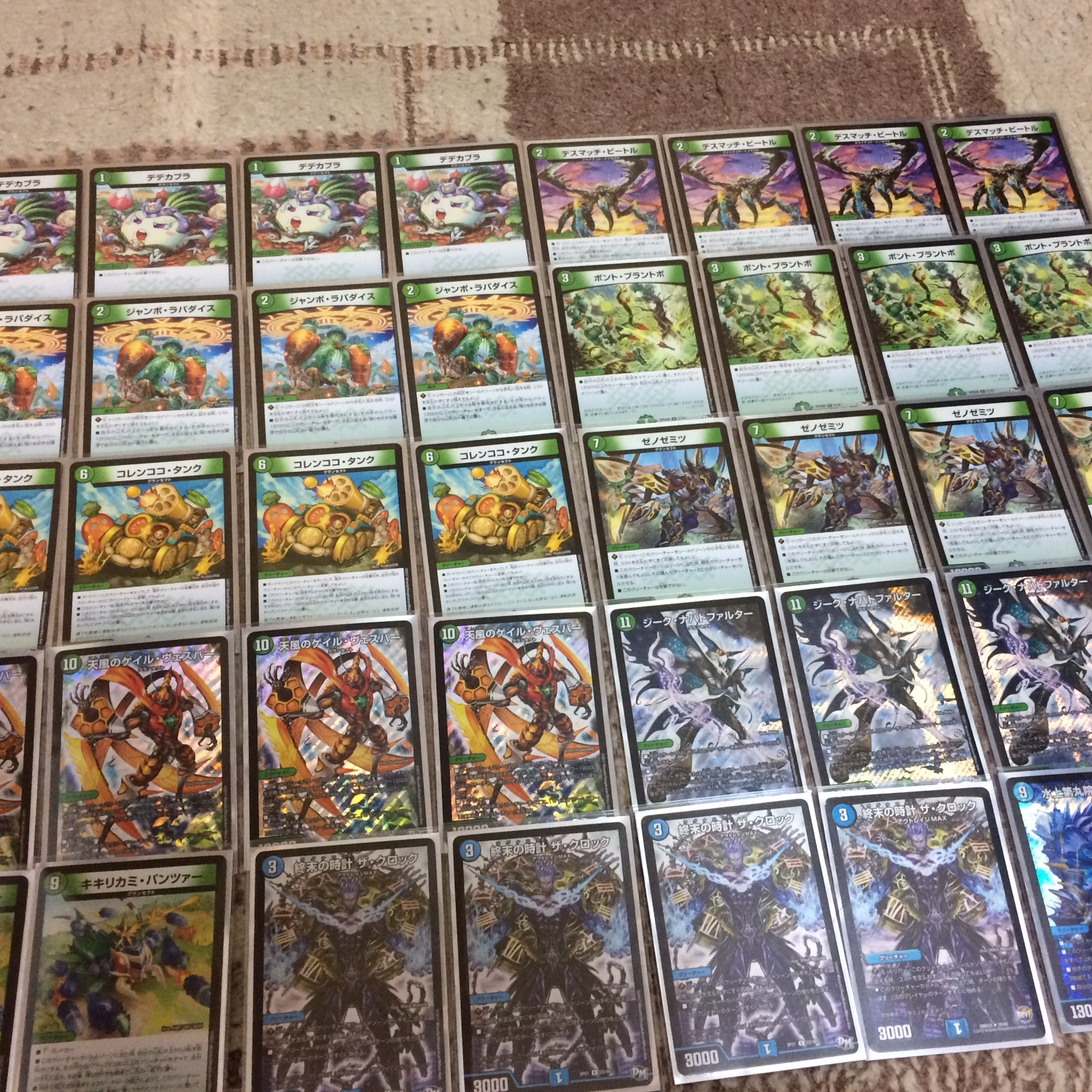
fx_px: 1249
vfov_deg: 47.2
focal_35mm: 35
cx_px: 582
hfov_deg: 47.2
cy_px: 535
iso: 200
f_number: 2.2
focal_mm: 4.15
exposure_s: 1/30
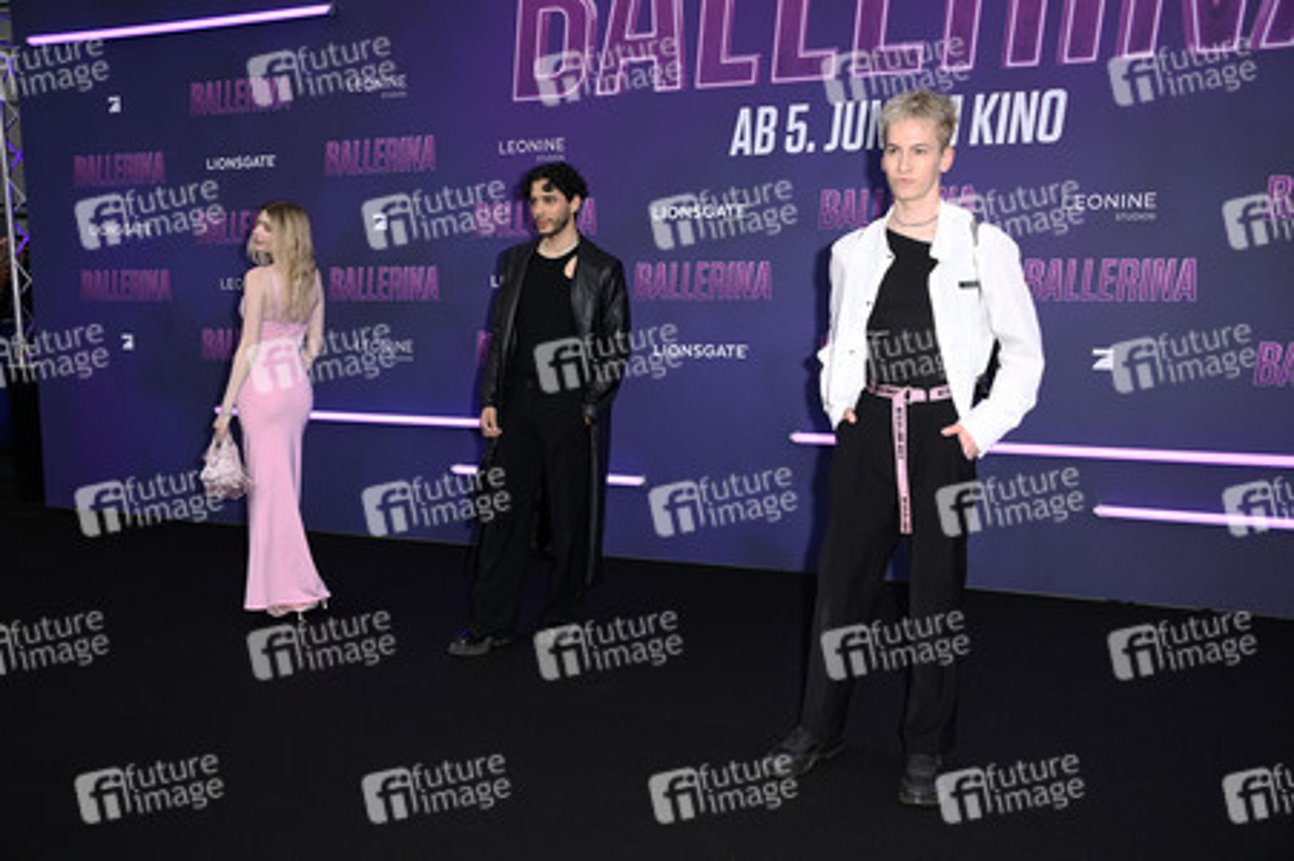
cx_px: 647
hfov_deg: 54.5
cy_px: 430
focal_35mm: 35
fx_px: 1257
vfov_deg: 37.8
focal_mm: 35
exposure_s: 1/250
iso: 400
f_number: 5.6
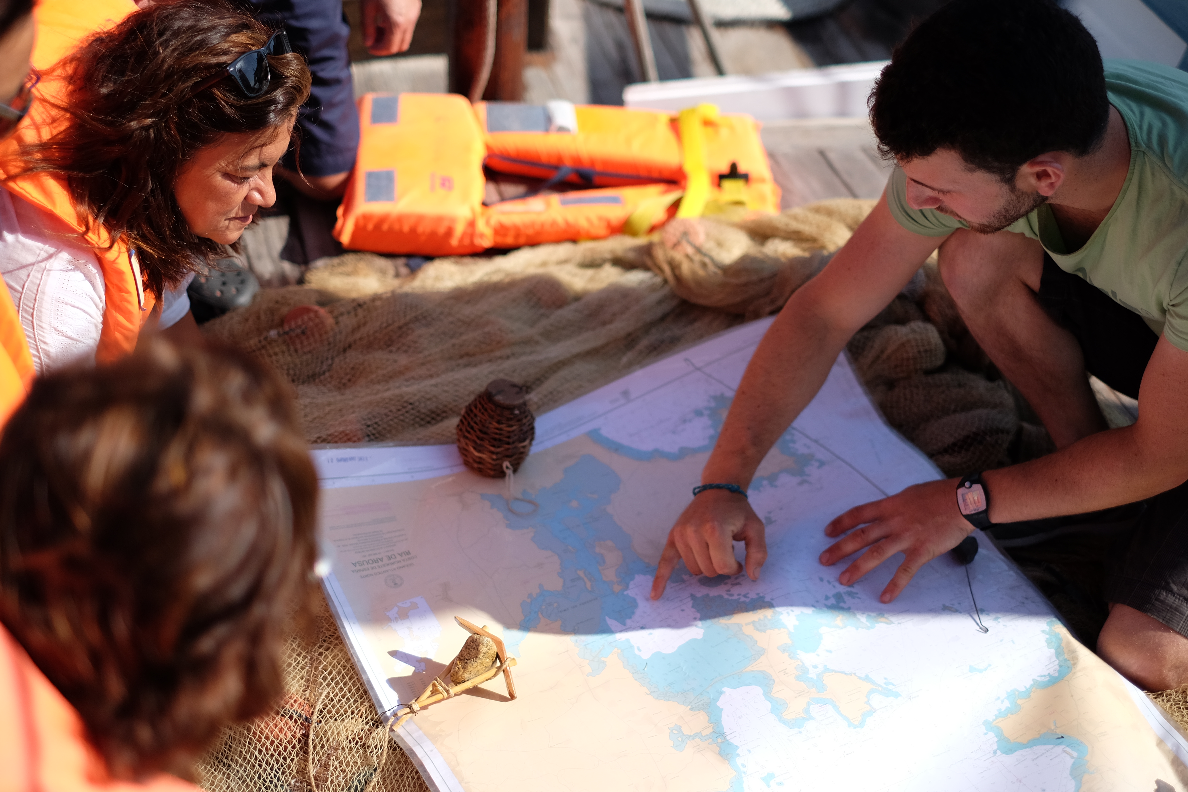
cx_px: 594
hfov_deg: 37.5
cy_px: 396
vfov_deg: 25.5
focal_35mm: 53
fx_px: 1749
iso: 200
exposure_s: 1/8500
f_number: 1.4
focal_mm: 35
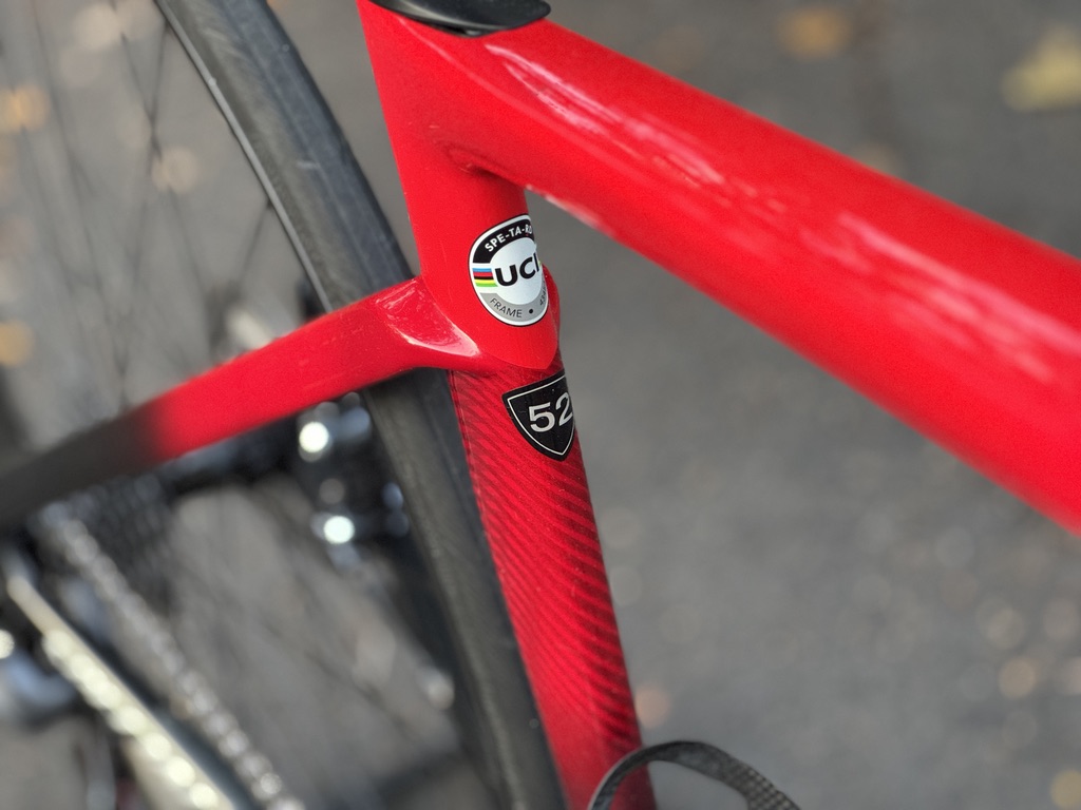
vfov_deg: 19.1
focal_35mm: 77
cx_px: 540
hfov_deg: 25.3
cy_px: 405
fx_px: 2405
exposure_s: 1/60
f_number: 2.8
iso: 320
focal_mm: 9
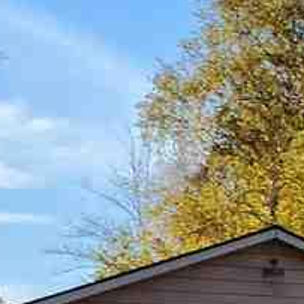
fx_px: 1272
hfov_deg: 10.9
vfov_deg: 13.3
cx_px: 800
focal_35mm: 128
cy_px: 356
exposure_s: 1/583
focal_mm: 6.4
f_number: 1.8
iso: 12
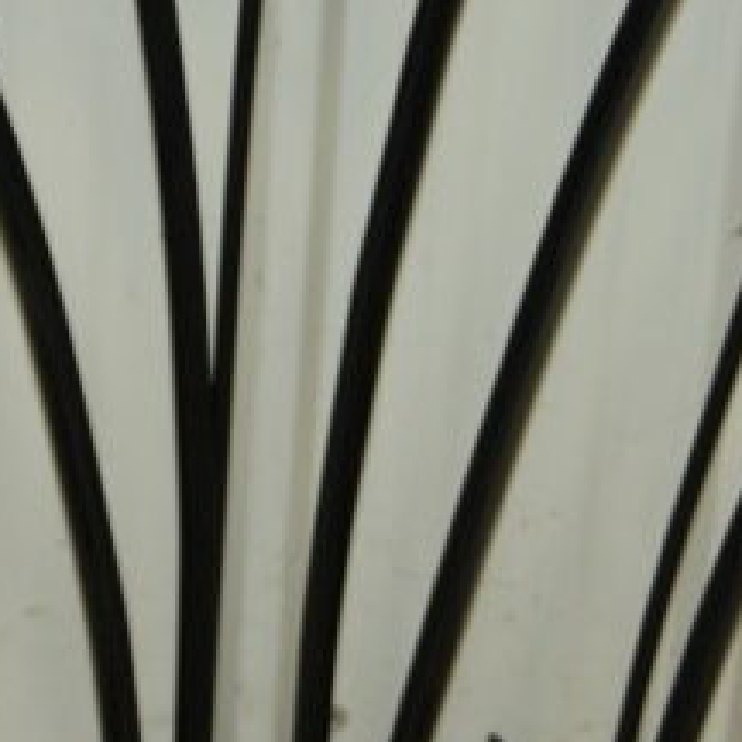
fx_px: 4098
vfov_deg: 10.3
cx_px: 89
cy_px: 10
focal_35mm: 169
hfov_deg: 10.3
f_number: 4.5
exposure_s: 1/60
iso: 400
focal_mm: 28
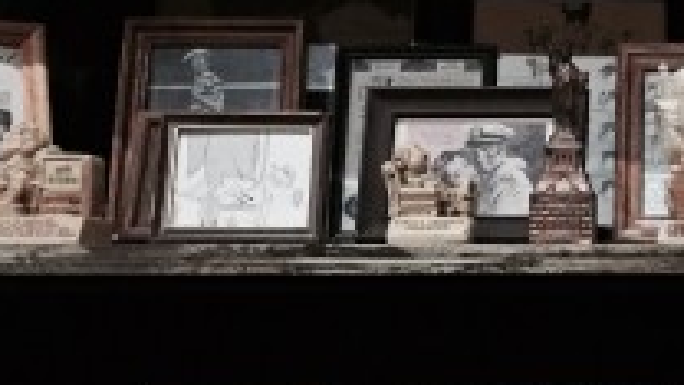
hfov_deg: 20.9
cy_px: 197
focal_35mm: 97
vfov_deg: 12.5
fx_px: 1759
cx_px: 760
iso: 400
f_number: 2.2
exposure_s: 1/15
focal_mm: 4.15
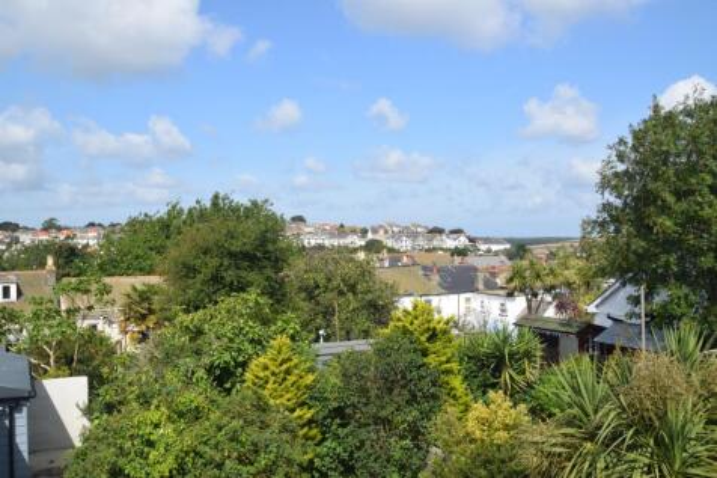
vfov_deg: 43.6
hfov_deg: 61.9
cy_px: 239
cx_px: 358
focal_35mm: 30
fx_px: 597
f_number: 10
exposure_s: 1/200
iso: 100
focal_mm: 20
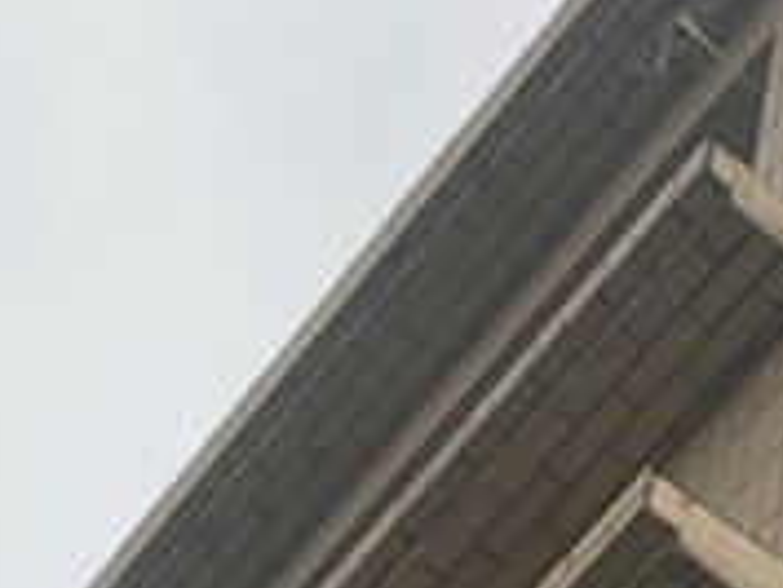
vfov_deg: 9.6
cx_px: 1097
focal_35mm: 141
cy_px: 1295
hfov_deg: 13.3
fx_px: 3192
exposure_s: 1/337
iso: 25
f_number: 1.8
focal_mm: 4.25
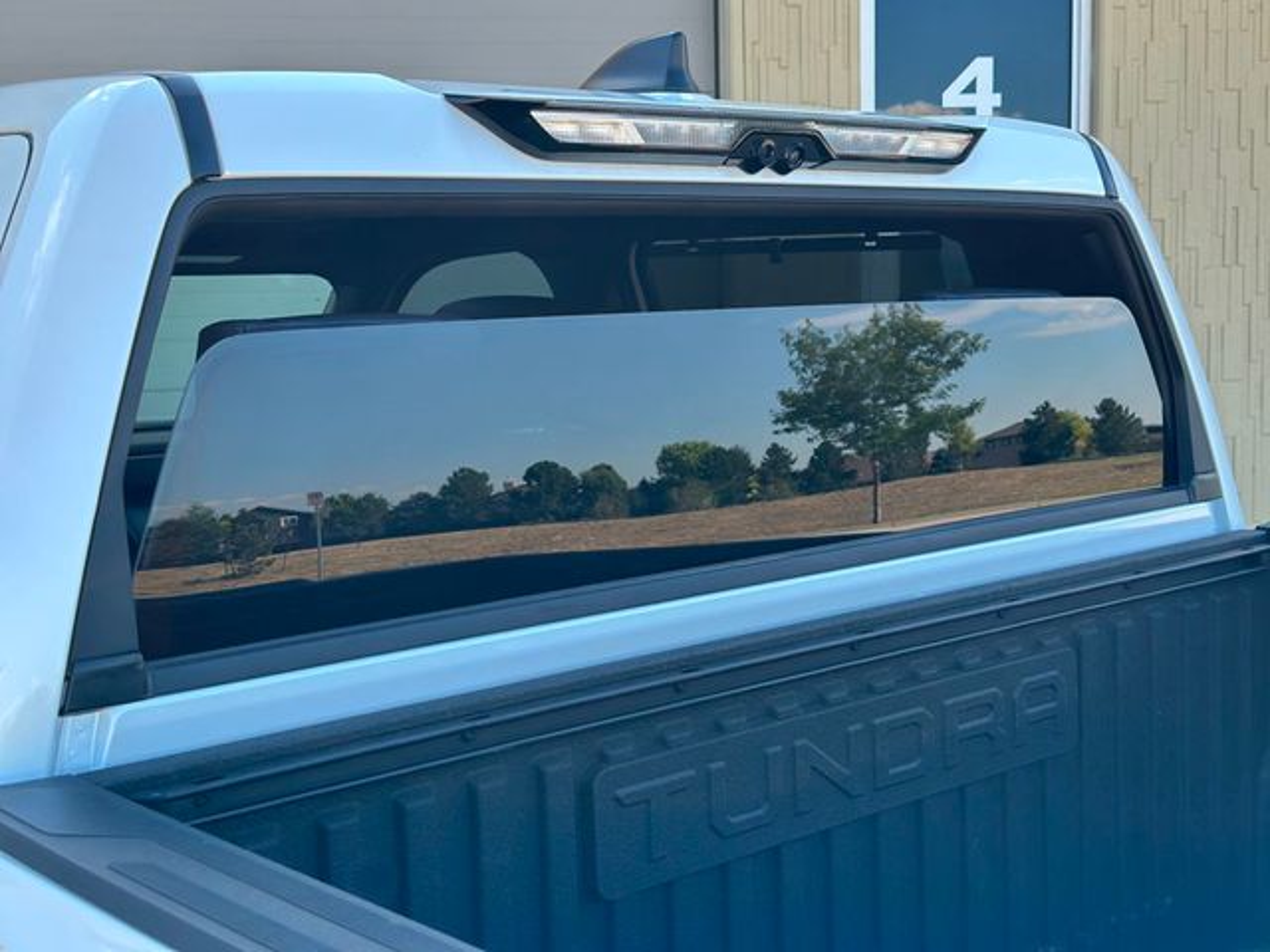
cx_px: 635
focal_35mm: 48
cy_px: 476
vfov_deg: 30.3
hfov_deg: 39.7
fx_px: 1761
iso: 80
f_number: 1.78
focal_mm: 6.86
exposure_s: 1/843
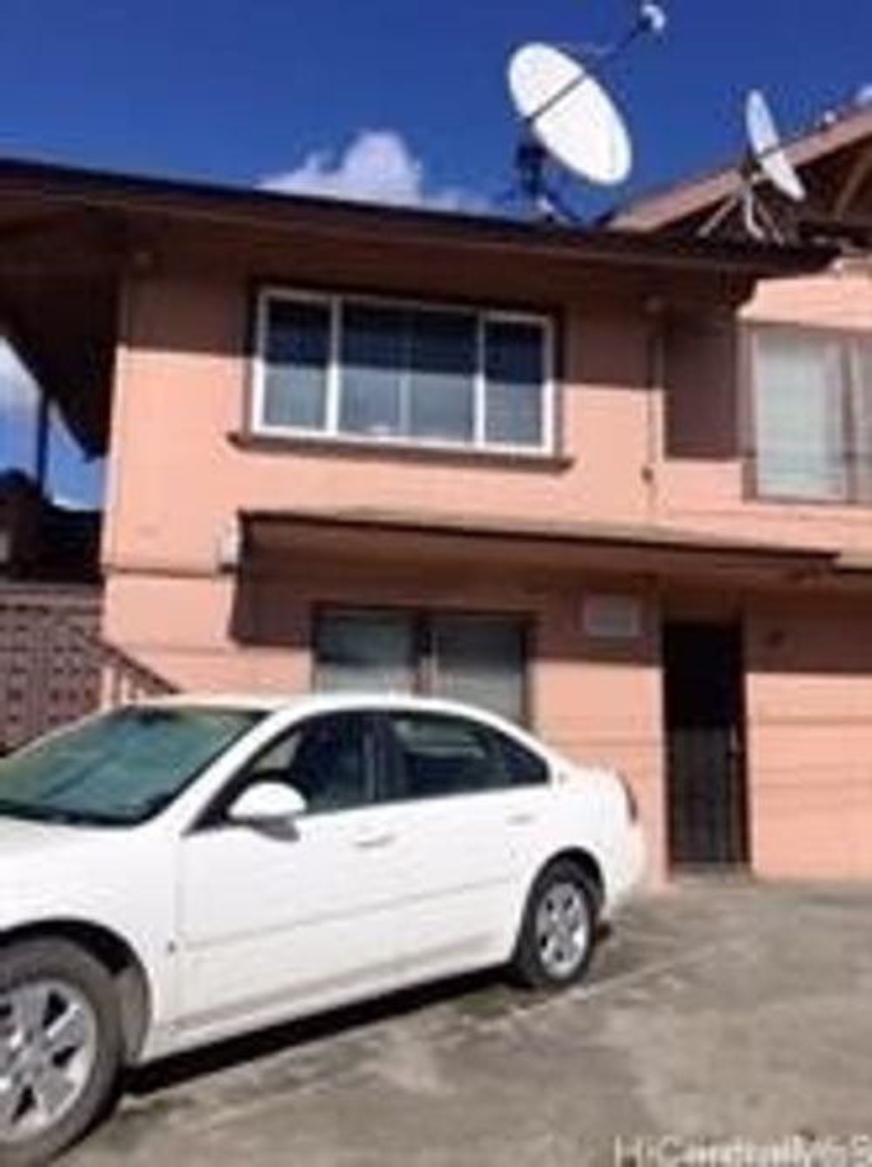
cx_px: 436
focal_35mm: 29
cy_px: 584
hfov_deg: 48.1
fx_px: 976
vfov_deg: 61.7
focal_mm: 4.15
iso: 32
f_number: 2.2
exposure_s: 1/4950
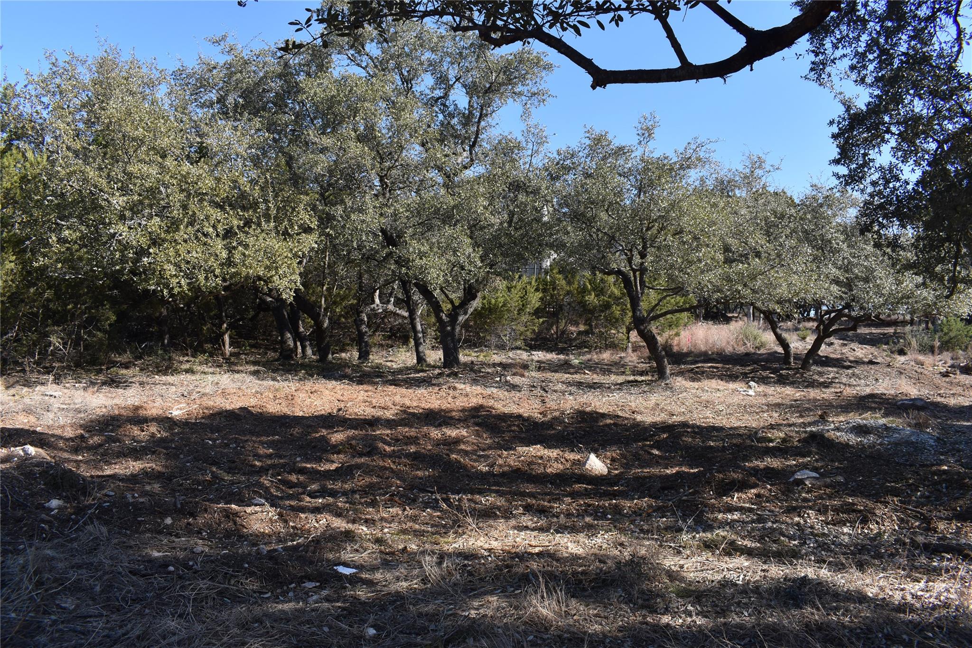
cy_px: 324
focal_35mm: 27
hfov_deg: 67.4
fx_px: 729
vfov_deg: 47.9
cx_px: 486
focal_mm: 18
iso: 220
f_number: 8
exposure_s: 1/250
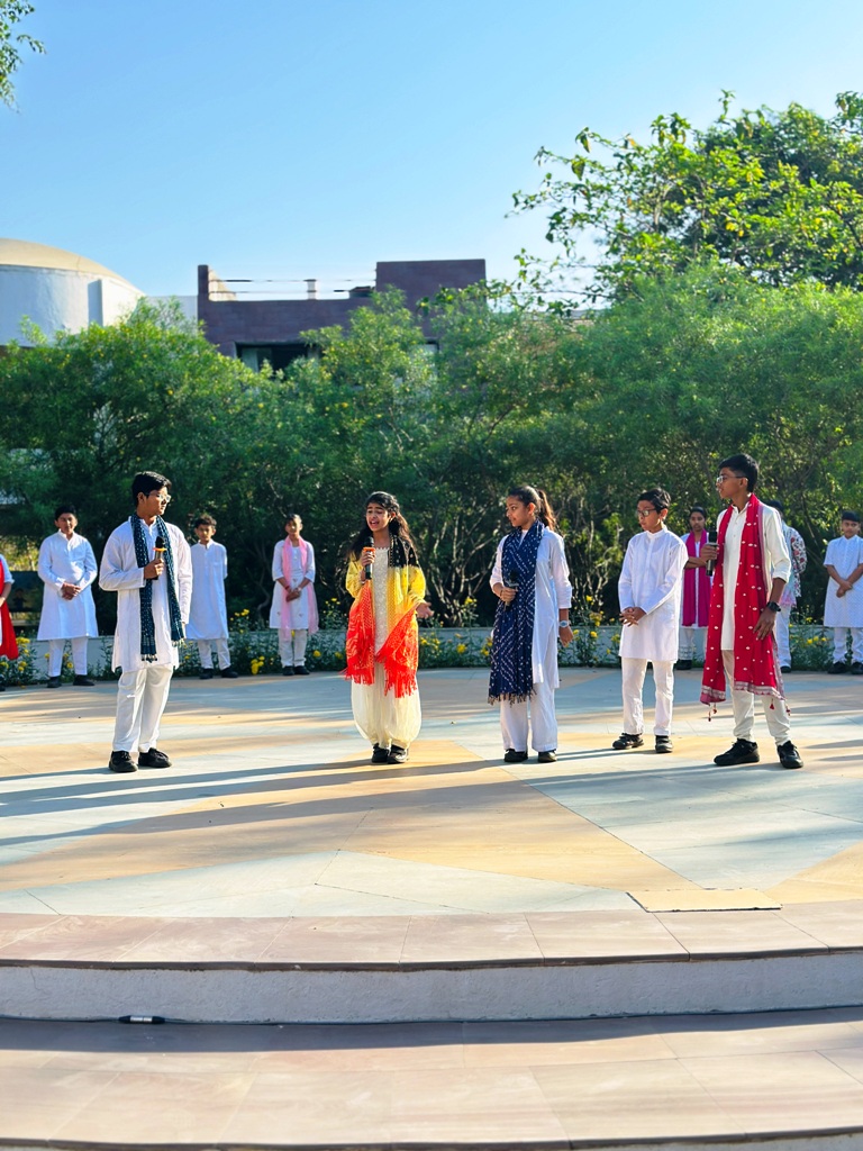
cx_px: 432
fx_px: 1596
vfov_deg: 39.7
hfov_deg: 30.3
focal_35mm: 48
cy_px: 576
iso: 80
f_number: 1.78
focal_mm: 6.86
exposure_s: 1/2028
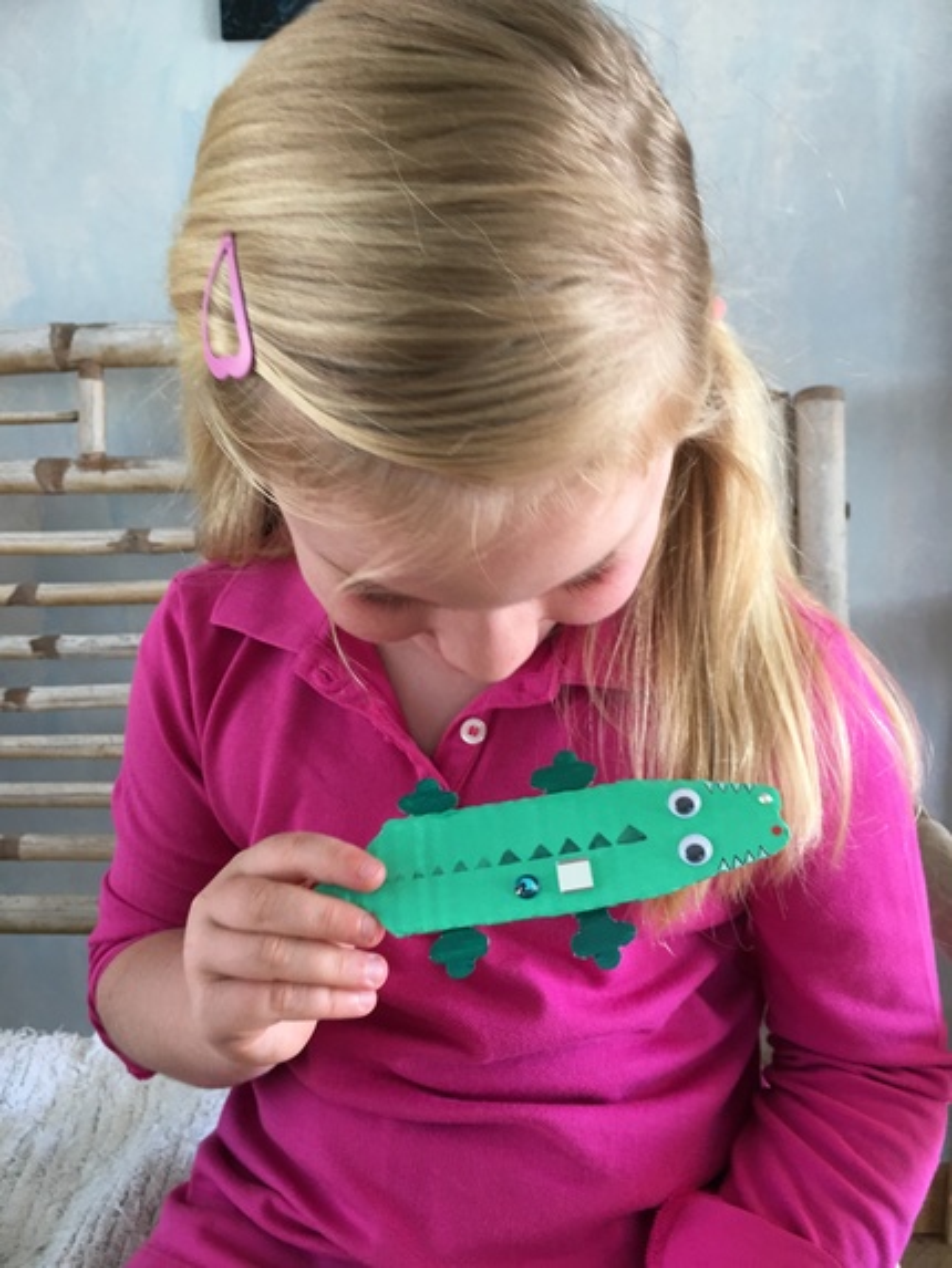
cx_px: 476
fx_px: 1063
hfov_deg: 48.2
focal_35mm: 29
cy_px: 634
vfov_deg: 61.6
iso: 50
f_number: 2.2
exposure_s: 1/33
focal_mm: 4.15
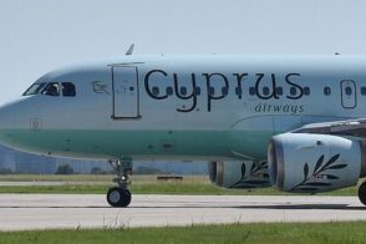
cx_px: 412
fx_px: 2189
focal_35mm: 215
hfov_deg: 9.5
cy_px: 112
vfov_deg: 6.4
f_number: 16
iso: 500
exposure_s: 1/1000
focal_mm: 55
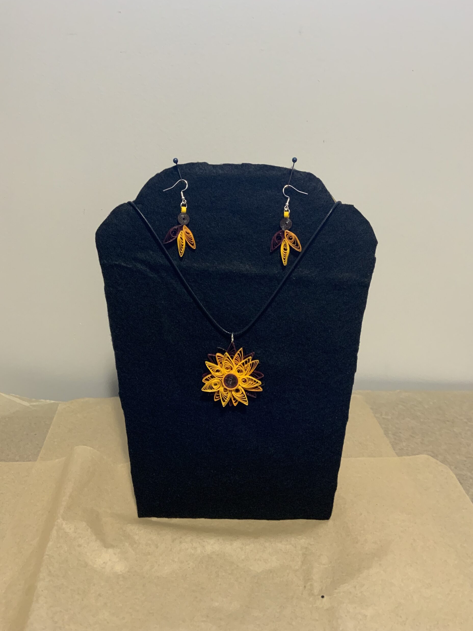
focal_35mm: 30
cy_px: 315
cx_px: 241
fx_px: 547
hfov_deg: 46.8
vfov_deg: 60.0
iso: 200
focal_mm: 3
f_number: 1.8
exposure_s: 1/60
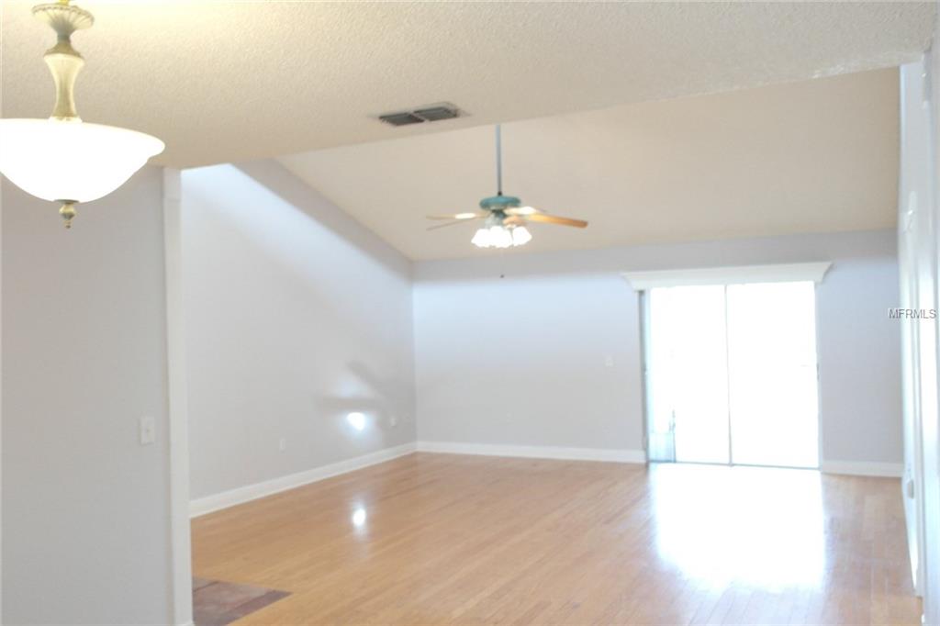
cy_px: 313
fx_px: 783
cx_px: 470
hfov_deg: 61.9
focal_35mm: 30
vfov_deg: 43.6
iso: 400
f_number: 3.5
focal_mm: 20
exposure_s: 1/30
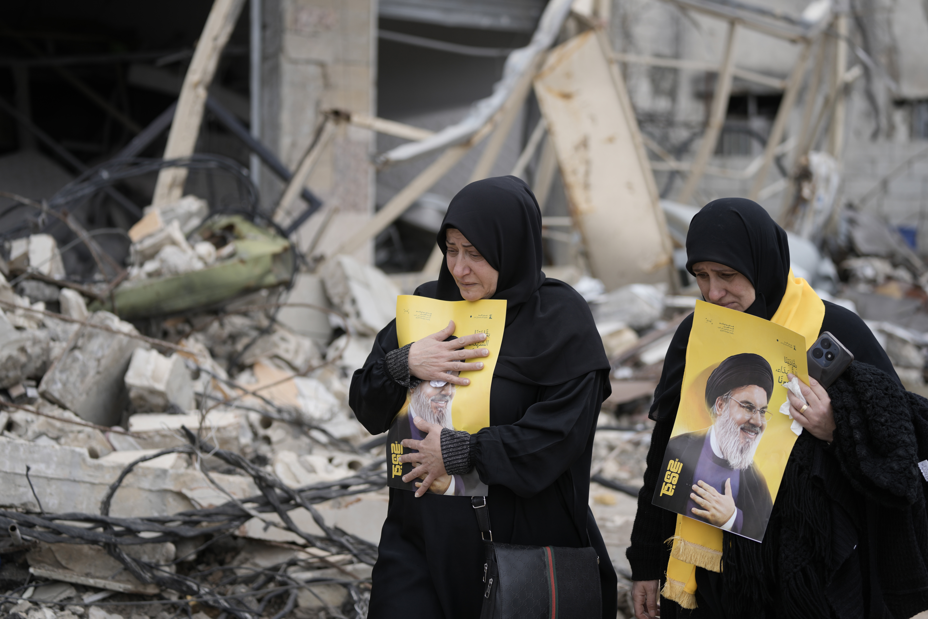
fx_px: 1804
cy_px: 310
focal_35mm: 70
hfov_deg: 28.8
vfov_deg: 19.5
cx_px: 464
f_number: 2.8
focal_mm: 70
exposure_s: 1/640
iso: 100
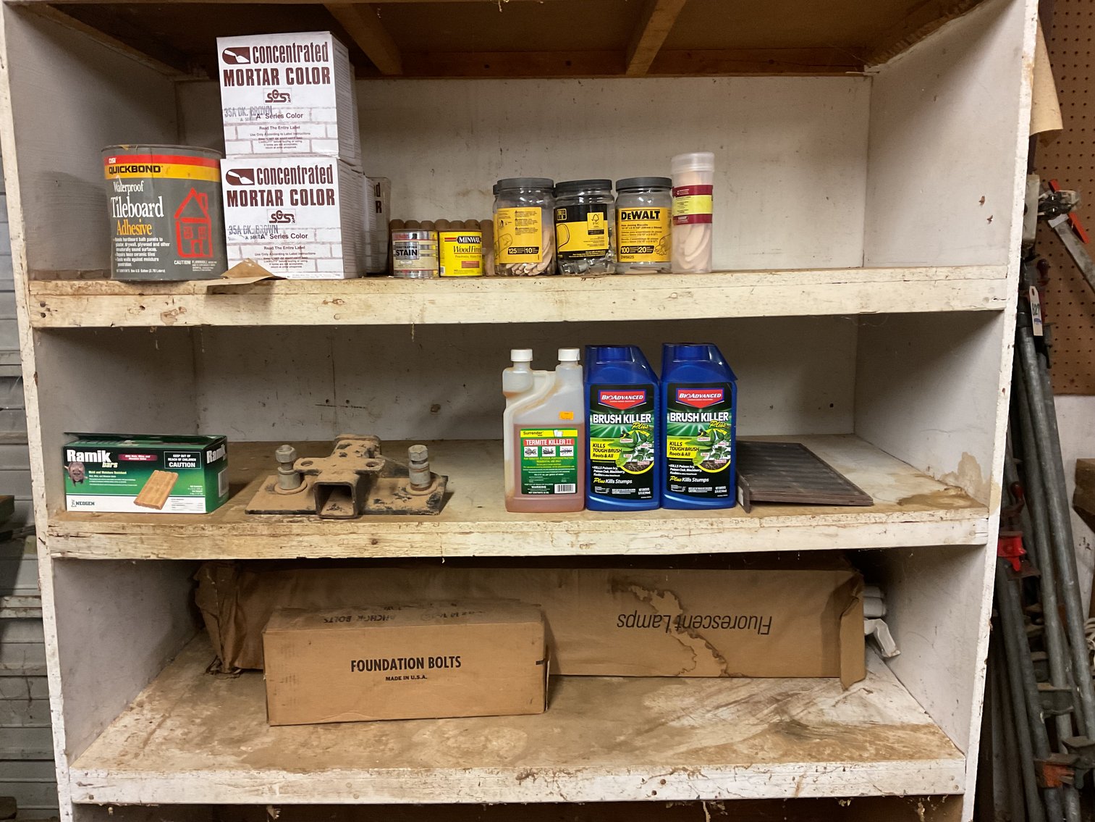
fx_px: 917
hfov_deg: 61.7
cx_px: 548
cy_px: 411
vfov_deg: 48.2
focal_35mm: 29
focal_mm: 3
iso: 200
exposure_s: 1/40
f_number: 1.8
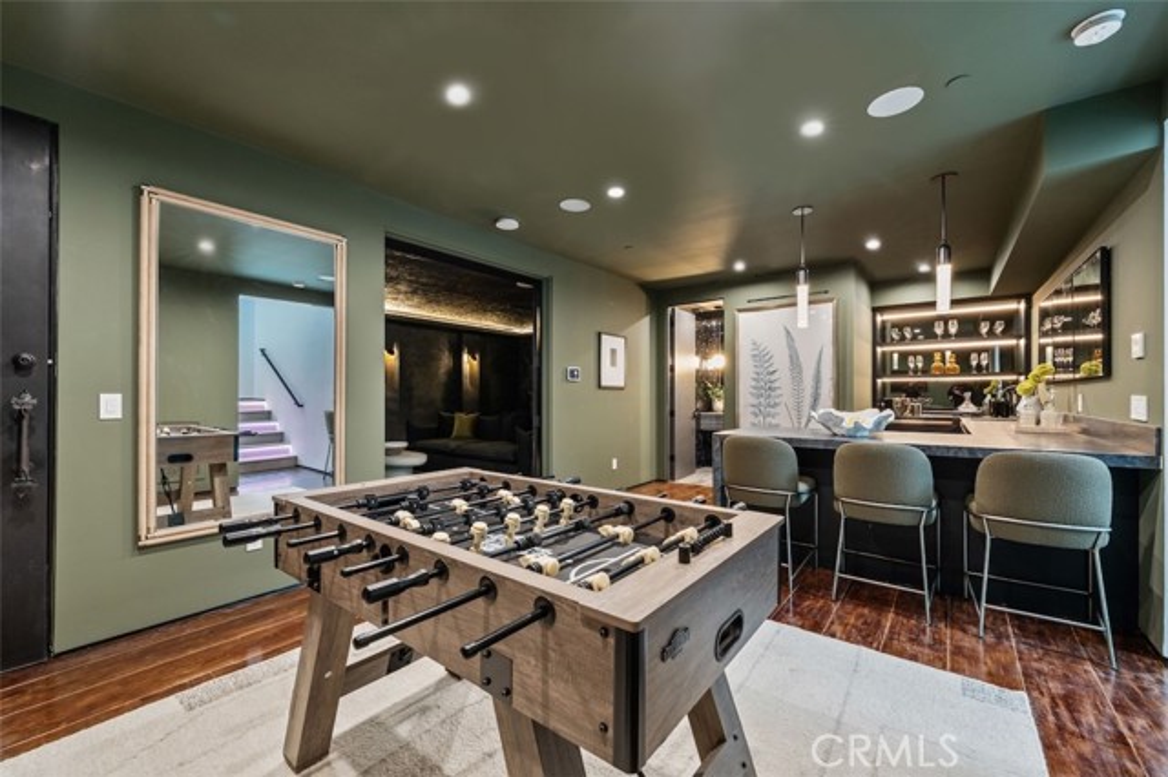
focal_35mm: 14
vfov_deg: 81.1
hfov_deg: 104.3
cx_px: 584
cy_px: 388
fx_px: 454
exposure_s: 1
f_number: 9
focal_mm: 14
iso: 640
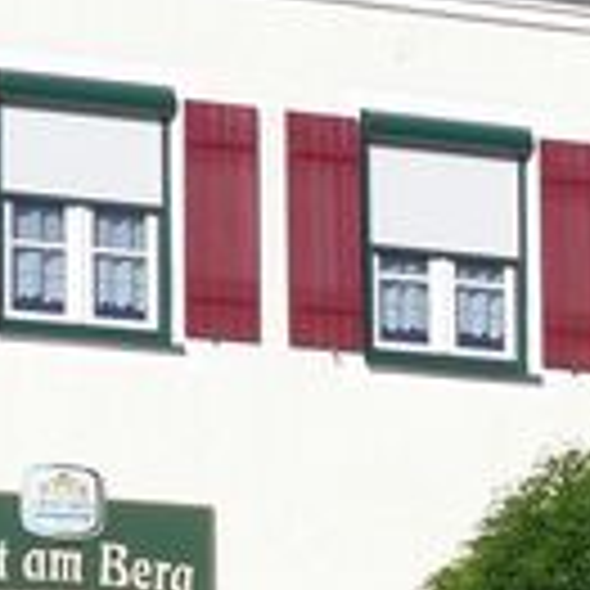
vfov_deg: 7.3
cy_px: 1065
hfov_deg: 7.3
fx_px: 4474
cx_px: 1130
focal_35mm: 232
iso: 80
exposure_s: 1/2000
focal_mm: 6.9
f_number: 2.8
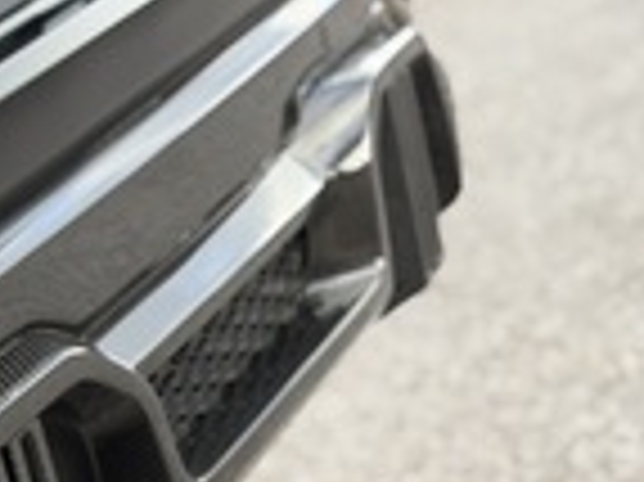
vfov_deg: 10.3
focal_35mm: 141
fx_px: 2621
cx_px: -117
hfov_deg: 13.6
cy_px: 601
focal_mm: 6.76
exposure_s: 1/153
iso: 50
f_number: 1.78
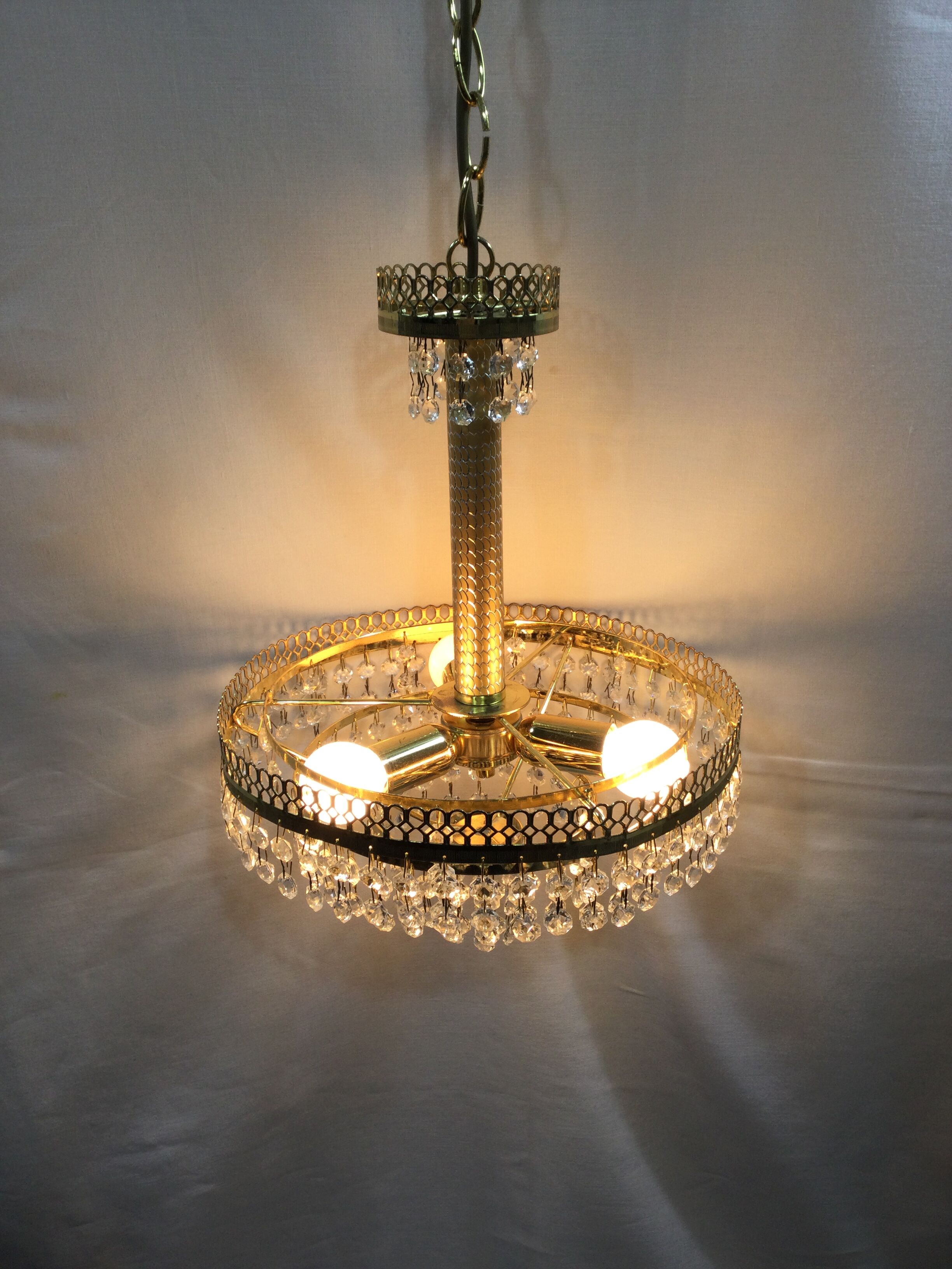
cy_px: 634
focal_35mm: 31
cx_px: 476
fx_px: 1137
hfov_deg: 45.4
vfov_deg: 58.4
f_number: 2.4
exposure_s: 1/107
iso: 25
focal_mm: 3.3
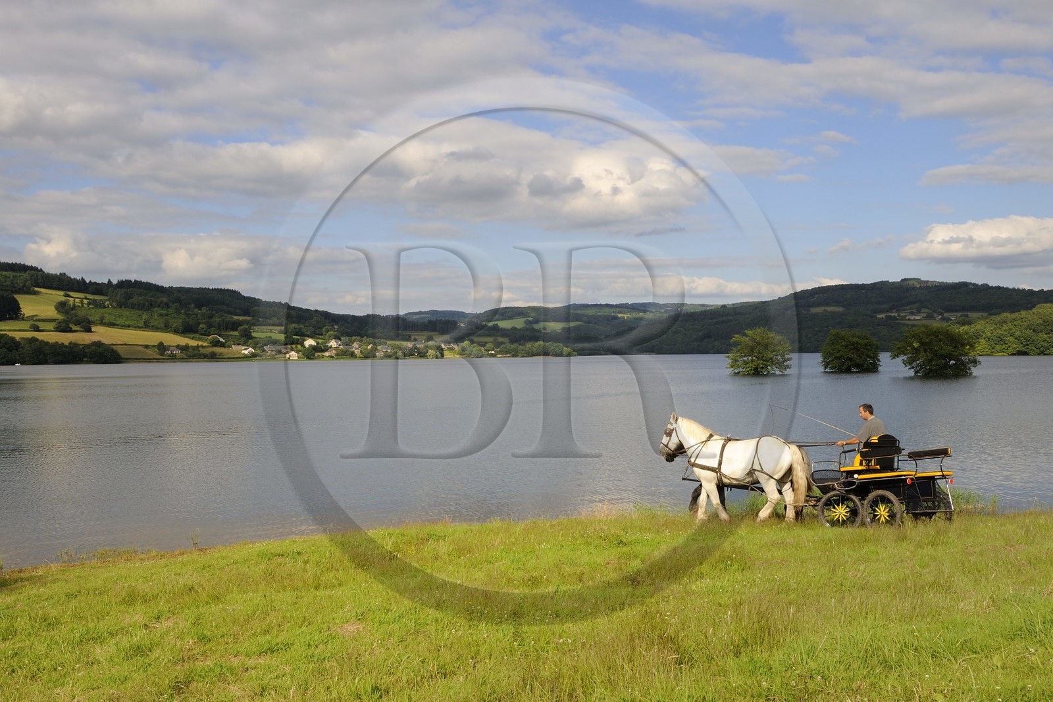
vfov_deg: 41.1
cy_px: 351
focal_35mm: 32
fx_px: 936
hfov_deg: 58.7
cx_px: 526
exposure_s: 1/200
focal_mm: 32
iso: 200
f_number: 14
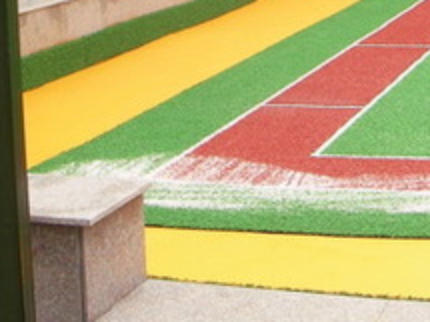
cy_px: -12
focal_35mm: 106
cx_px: 298
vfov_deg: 13.7
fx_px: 1316
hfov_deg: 18.5
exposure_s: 1/100
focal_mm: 6.3
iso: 50
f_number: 6.6
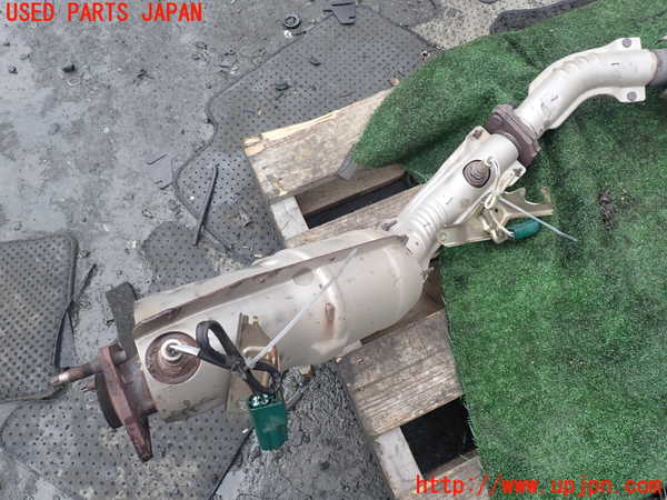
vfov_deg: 54.9
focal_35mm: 25
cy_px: 250
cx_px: 334
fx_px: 482
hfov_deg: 69.4
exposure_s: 1/250
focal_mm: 4.5
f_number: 2.8
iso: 100
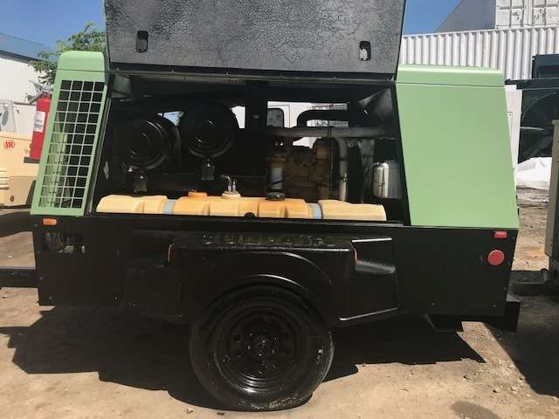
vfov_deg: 49.7
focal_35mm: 28
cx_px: 280
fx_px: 452
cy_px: 210
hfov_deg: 63.4
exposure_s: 1/1709
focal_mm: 3.99
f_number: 1.8
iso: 20
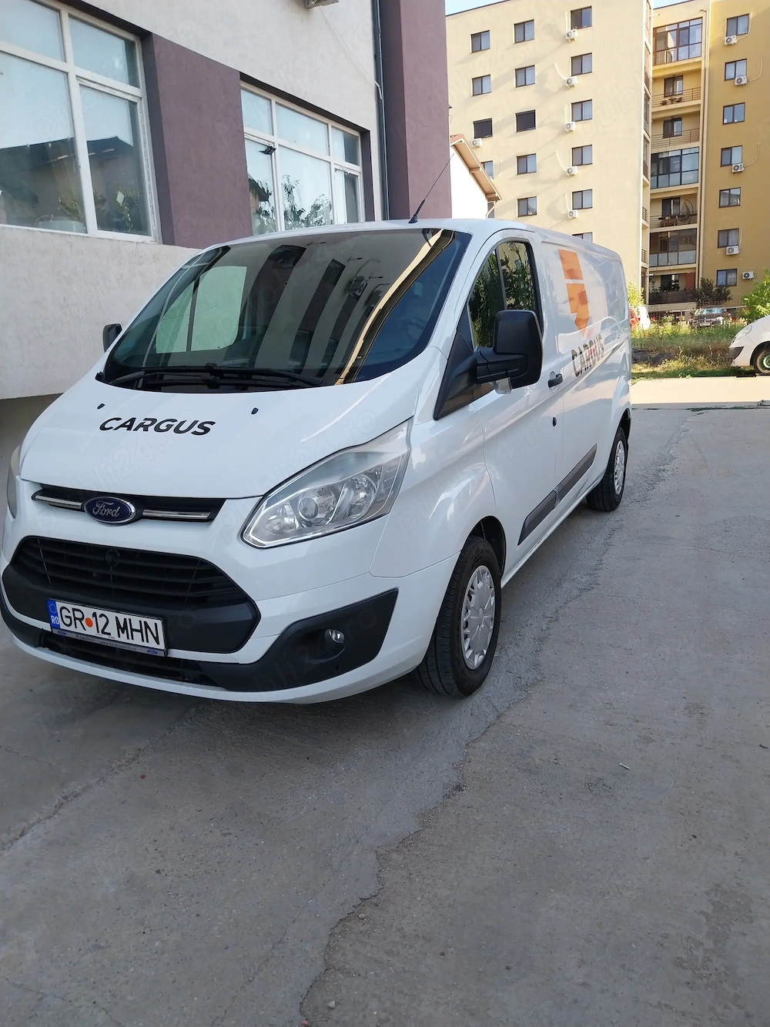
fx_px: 771
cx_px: 385
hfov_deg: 53.0
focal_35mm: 26
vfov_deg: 67.3
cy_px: 514
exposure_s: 1/200
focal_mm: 4
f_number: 1.8
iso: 25
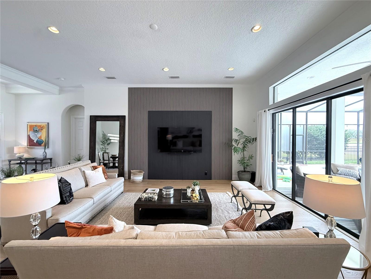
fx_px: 150
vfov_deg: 85.7
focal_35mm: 14
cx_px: 186
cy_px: 140
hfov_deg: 102.1
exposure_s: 1/120
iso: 250
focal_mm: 2.22
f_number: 2.2
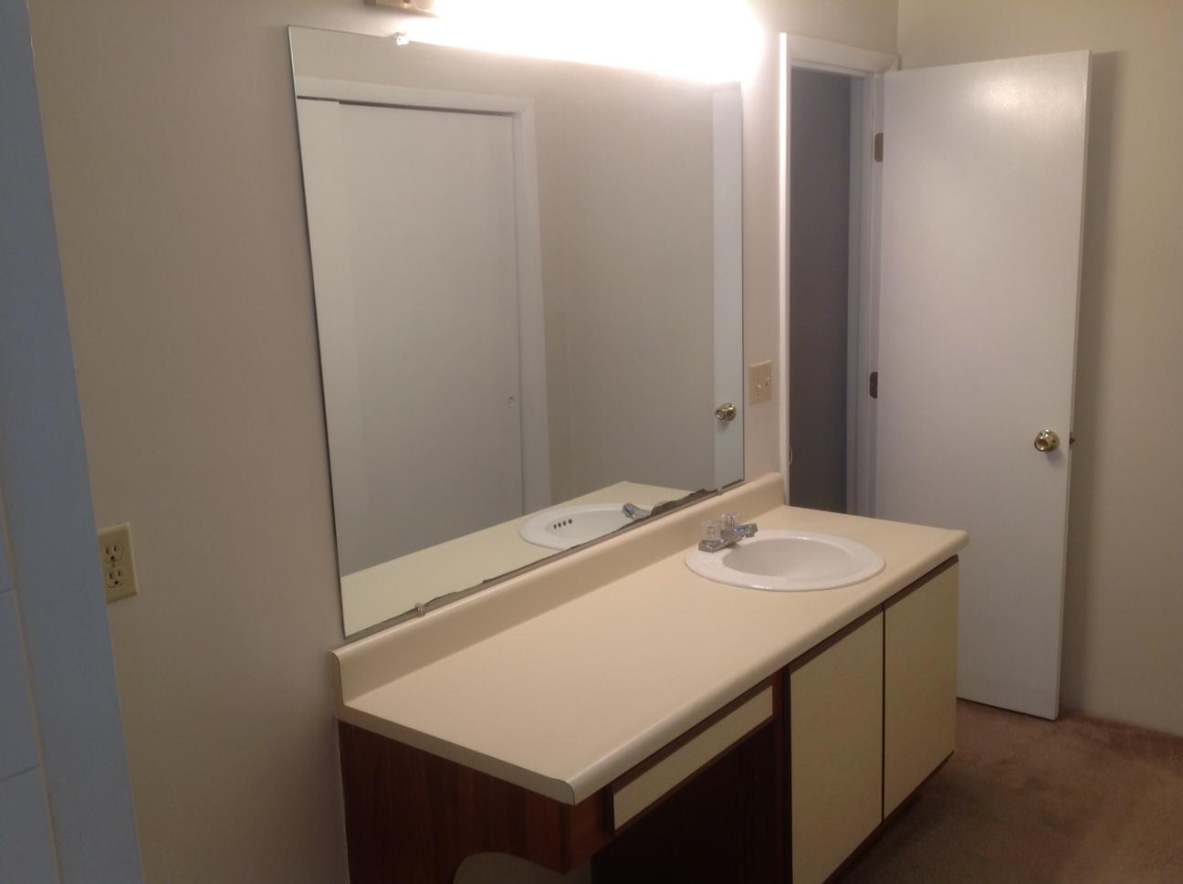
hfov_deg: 52.7
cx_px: 592
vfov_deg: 40.6
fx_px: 1194
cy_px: 442
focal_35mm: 35
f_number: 2.4
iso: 50
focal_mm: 4.28
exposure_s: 1/17
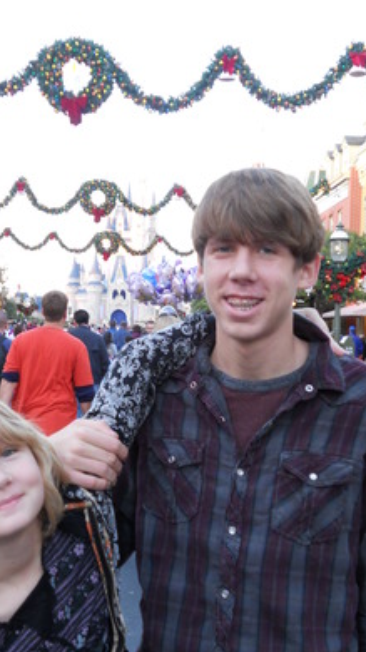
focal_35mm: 51
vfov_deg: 40.6
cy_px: 359
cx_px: 139
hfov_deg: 23.4
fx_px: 881
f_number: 3.9
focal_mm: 6.9
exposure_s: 1/30
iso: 250
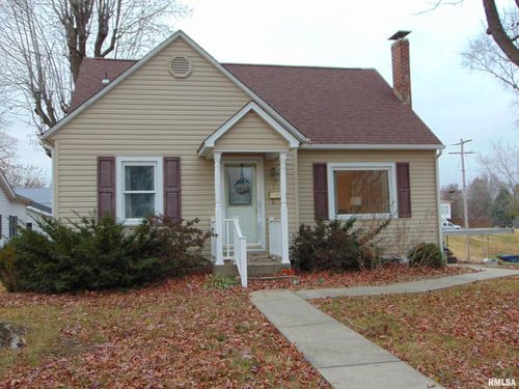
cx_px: 260
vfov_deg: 42.9
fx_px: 495
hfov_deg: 55.4
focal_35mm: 33
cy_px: 194
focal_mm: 5.8
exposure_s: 1/30
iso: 100
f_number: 3.2
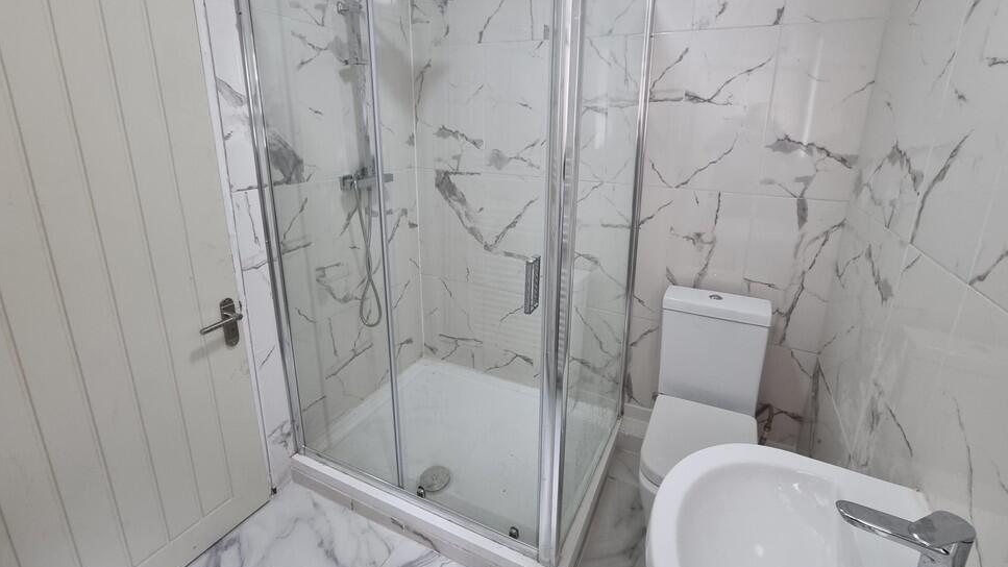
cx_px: 516
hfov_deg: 103.0
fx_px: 401
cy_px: 232
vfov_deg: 70.0
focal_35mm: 15
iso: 200
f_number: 2.2
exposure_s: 1/50
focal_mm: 2.2
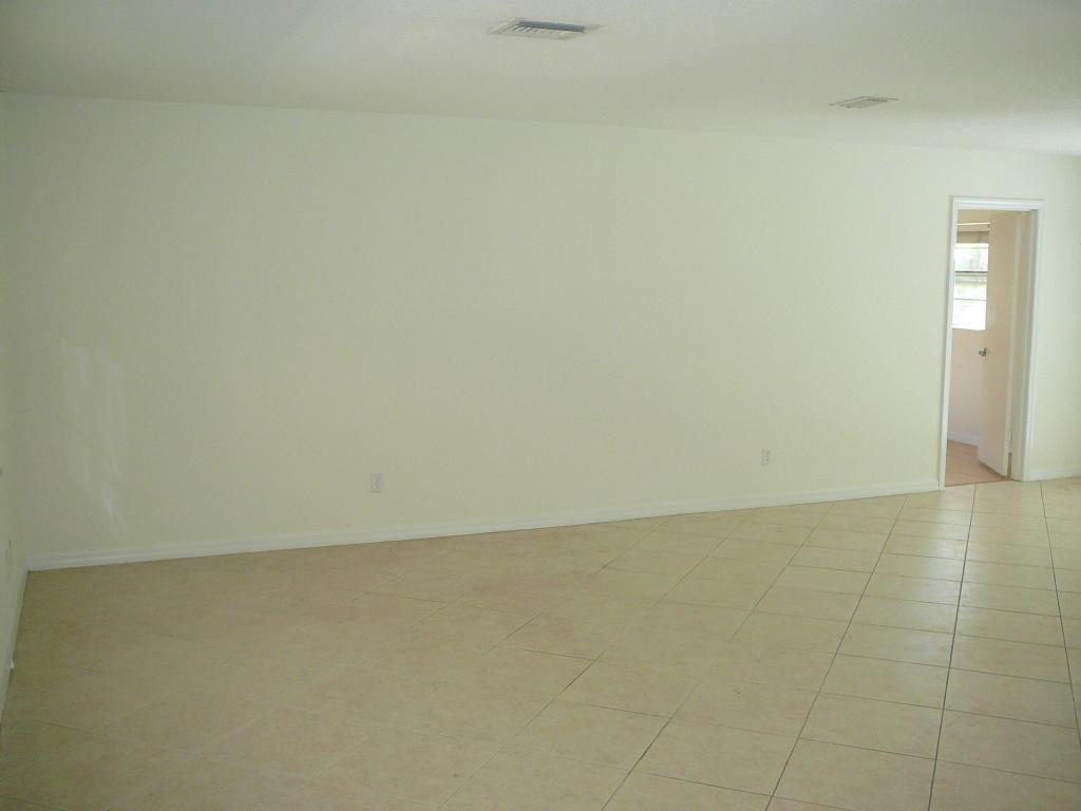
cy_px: 406
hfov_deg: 52.6
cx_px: 540
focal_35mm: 35
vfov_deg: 40.7
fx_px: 1093
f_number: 2.8
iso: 125
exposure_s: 1/30
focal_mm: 5.2
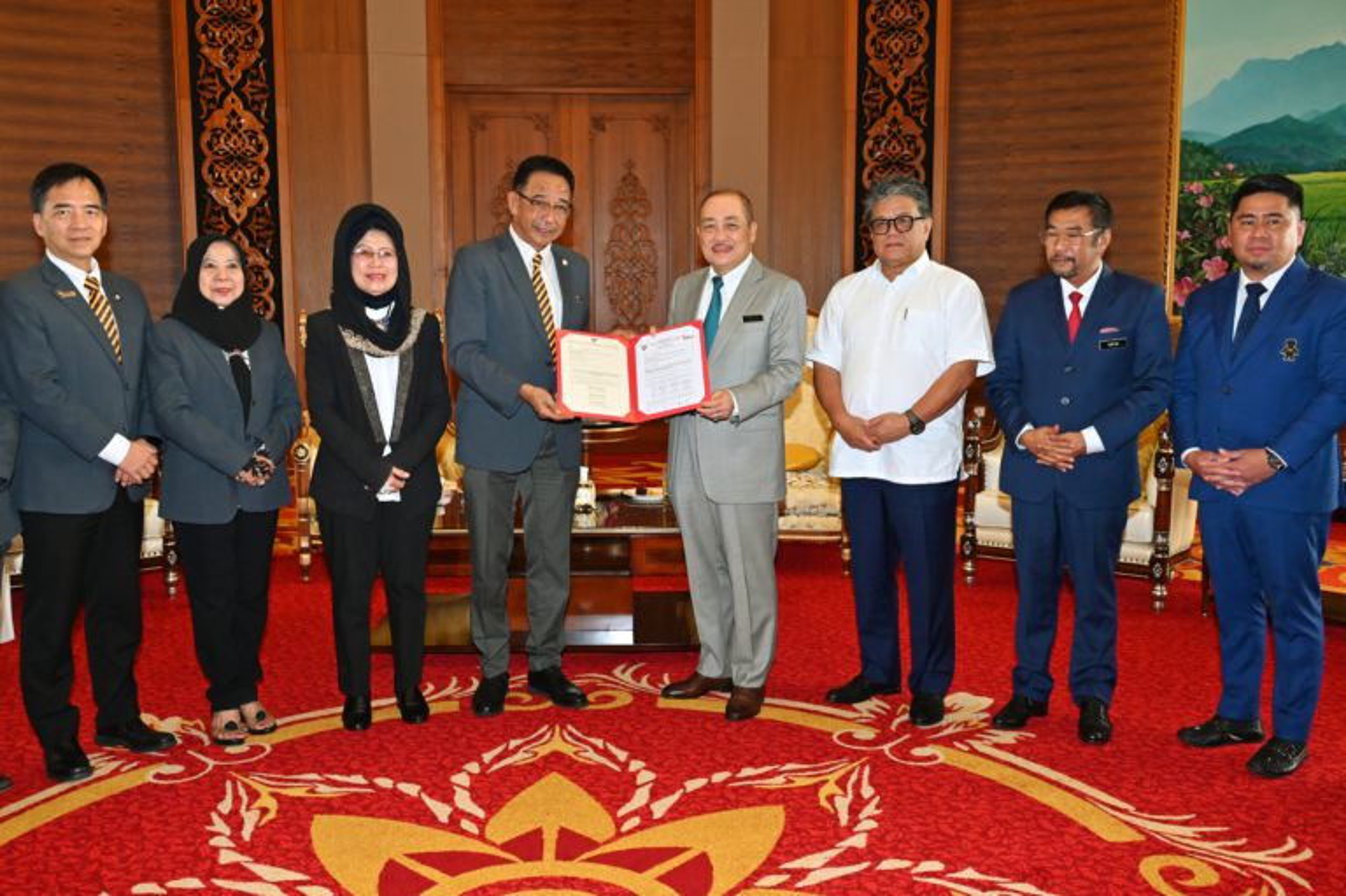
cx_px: 673
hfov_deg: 58.0
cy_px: 448
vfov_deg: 40.5
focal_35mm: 32
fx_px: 1214
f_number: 9
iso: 2000
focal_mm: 32.5
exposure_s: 1/60.2
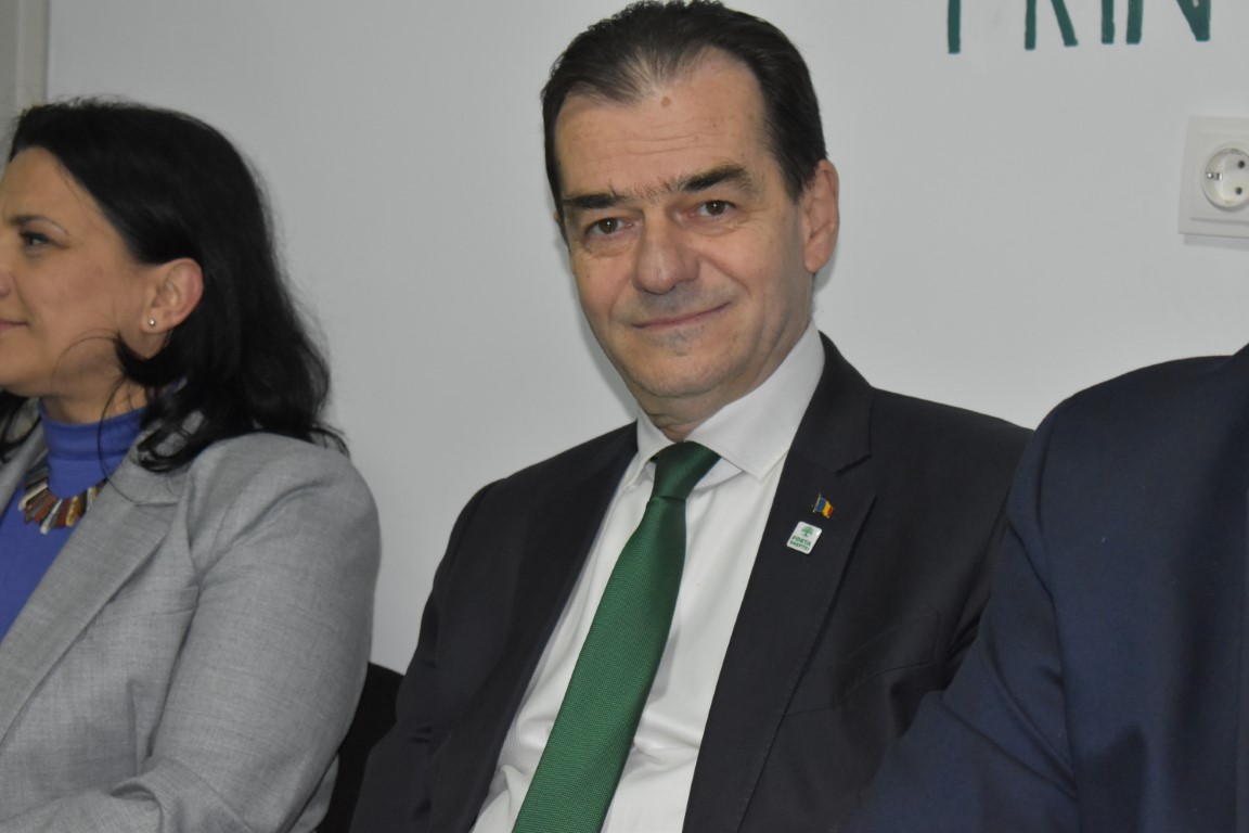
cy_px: 416
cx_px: 624
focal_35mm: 82
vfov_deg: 16.6
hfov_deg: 24.6
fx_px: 2862
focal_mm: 55
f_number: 5.6
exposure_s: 1/60
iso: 2200
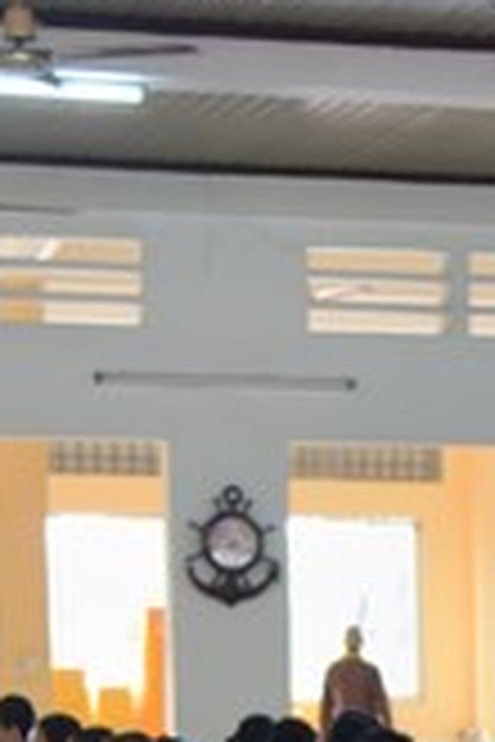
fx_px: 3094
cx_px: 598
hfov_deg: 9.0
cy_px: 967
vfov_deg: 13.2
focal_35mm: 150
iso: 1000
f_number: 4
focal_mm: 38
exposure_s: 1/200
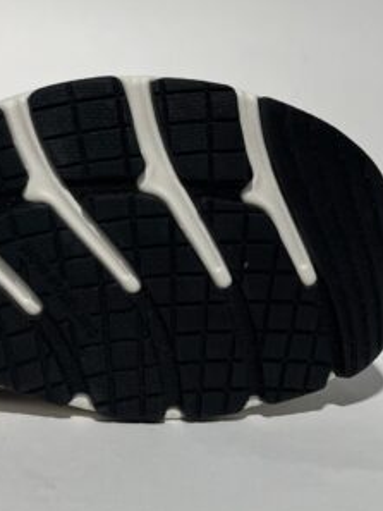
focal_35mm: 70
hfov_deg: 20.2
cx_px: -19
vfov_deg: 27.3
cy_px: 120
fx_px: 1032
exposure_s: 1/489
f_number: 1.6
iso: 50
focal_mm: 5.1
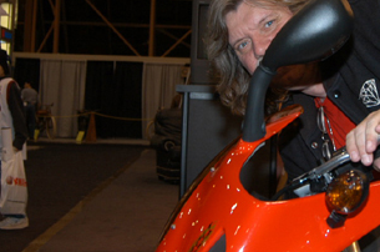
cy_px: 50
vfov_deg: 16.9
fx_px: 843
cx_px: 338
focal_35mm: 80
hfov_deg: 24.7
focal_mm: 24
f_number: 5
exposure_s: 1/60
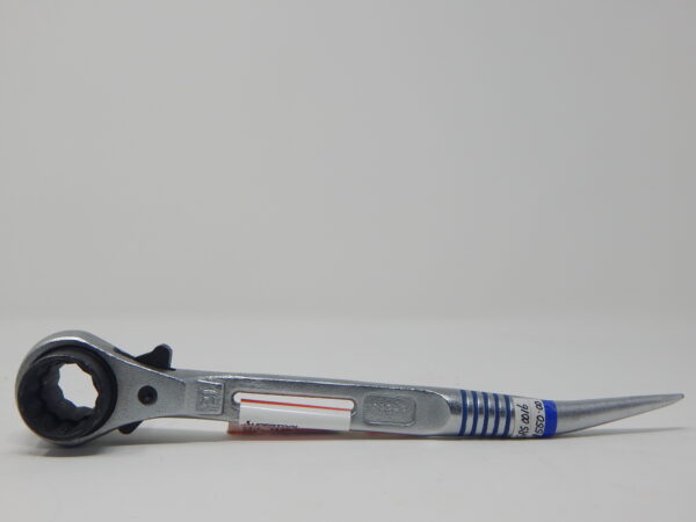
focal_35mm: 54
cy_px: 261
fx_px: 1086
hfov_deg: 35.5
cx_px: 348
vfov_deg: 27.0
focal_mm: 9.7
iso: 125
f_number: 3.8
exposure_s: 1/100
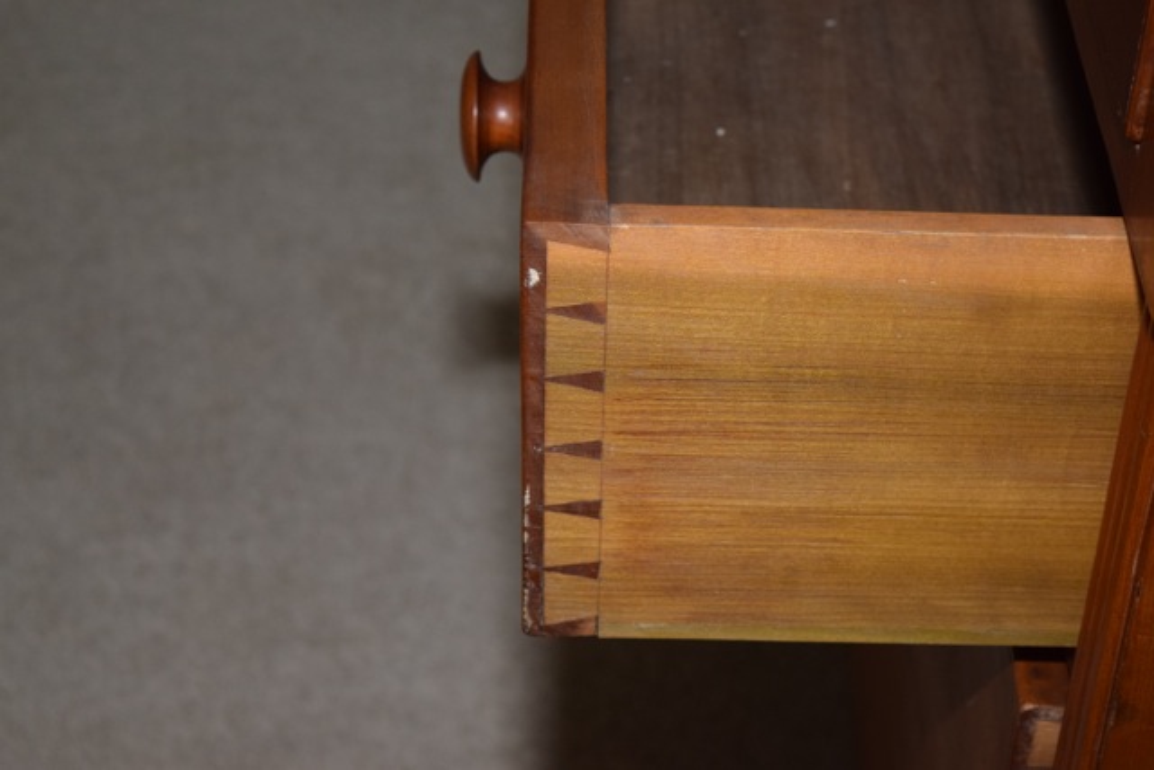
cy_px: 385
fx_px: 2645
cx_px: 577
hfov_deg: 24.6
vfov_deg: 16.6
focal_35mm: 82
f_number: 5.6
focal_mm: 55
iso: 800
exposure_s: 1/125
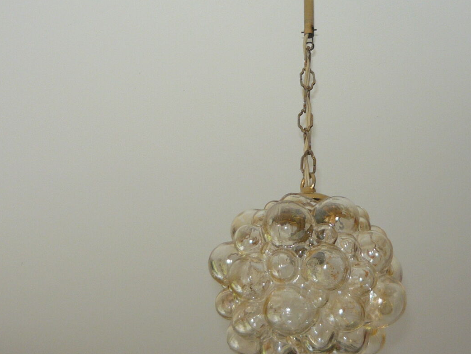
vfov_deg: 22.2
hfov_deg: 29.3
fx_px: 898
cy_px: 139
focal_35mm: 66
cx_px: 292
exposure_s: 1/40
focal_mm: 5.5
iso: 100
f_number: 2.8
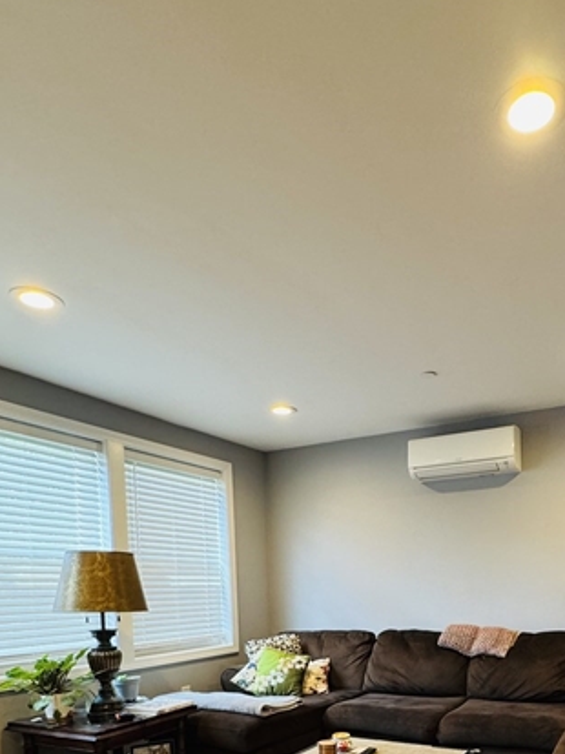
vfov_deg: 61.1
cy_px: 617
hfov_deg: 51.4
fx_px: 566
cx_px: 405
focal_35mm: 26
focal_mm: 2.22
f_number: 2.2
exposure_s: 1/60
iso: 200
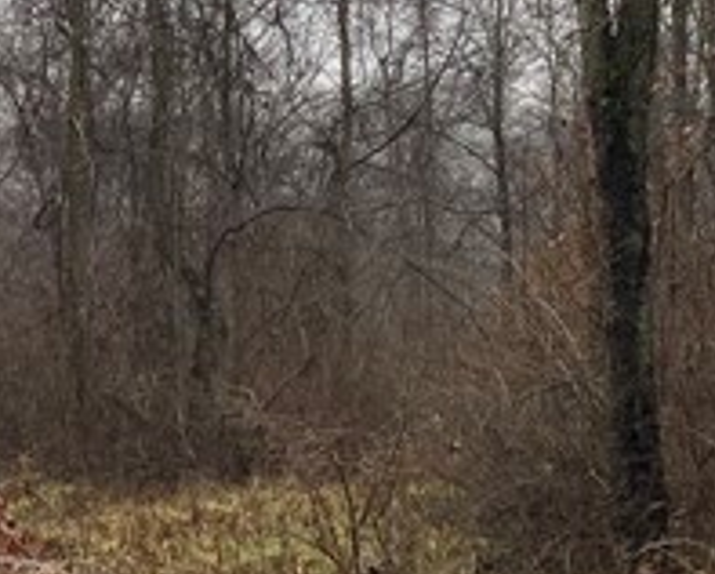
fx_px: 3008
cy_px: 76
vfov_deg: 10.8
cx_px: -11
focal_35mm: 142
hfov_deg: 13.4
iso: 25
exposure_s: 1/121
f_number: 1.8
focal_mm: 3.99
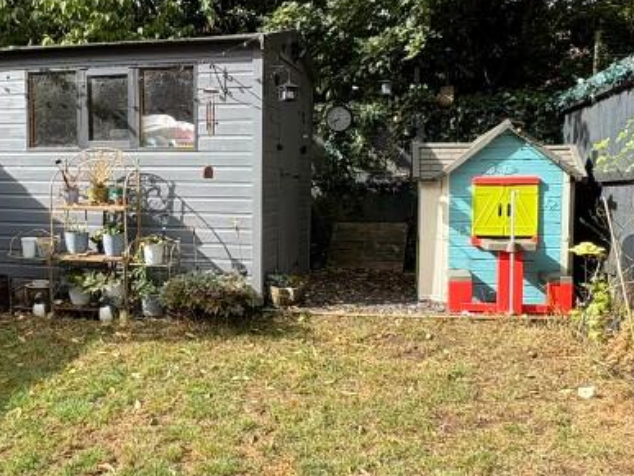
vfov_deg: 38.7
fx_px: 678
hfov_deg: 49.7
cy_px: 242
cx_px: 246
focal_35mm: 37
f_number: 2.2
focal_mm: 2.22
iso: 40
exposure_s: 1/544
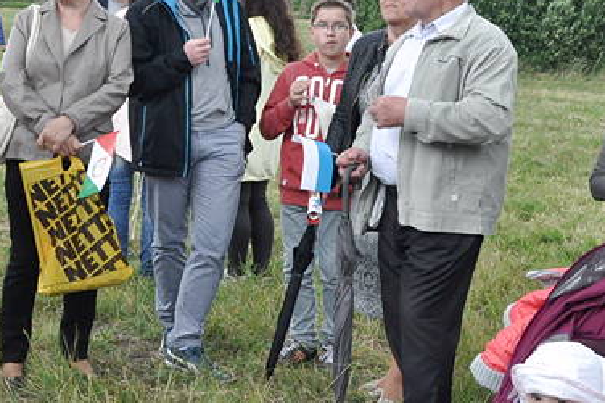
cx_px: 109
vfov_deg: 19.1
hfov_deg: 27.8
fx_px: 1194
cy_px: 136
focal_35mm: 71
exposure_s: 1/160
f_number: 13
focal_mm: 21
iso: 1250
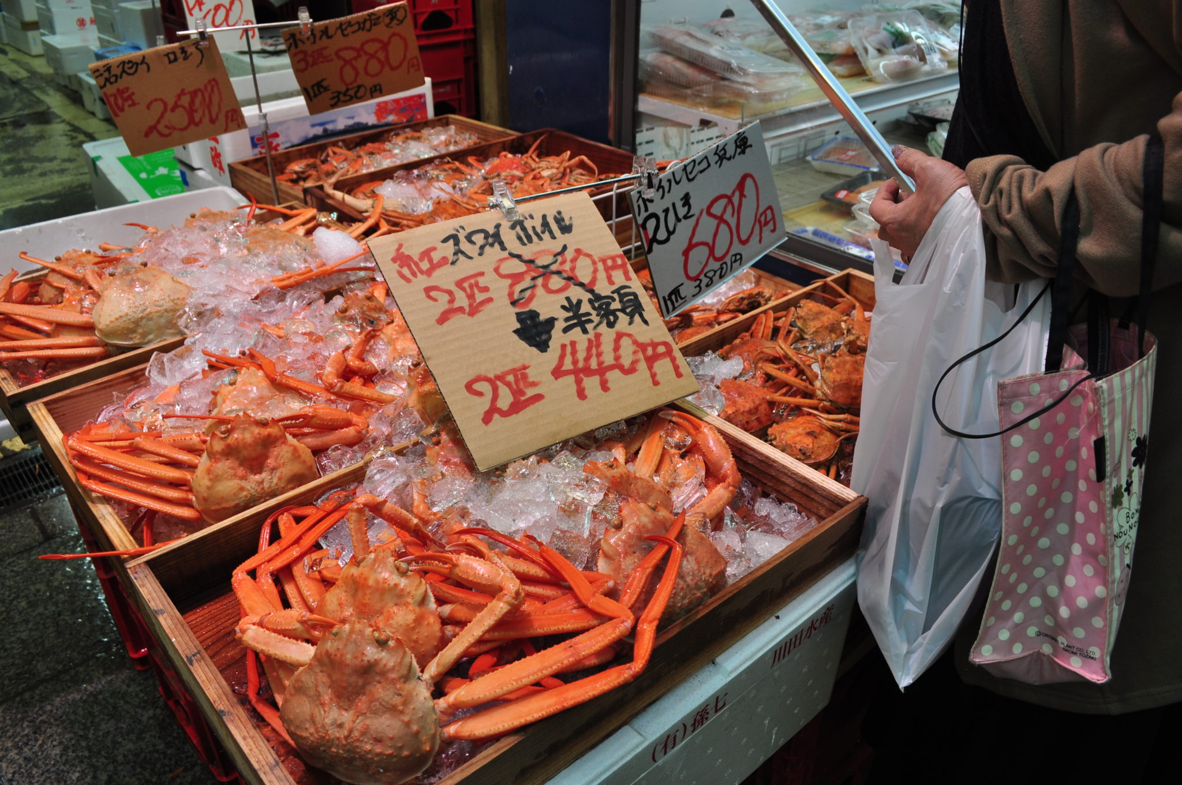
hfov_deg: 67.4
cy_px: 392
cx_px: 591
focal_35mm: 27
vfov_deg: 47.8
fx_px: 885
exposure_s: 1/40
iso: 320
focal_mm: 18
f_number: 8
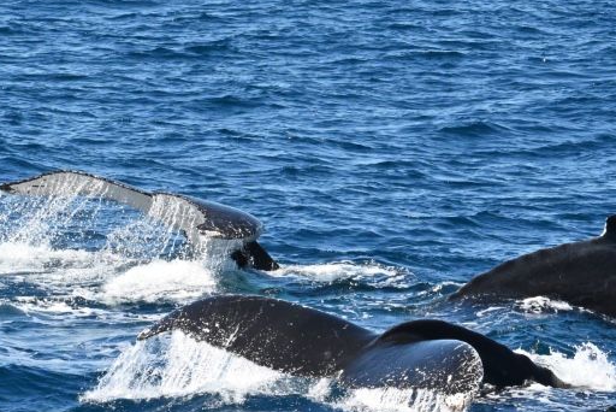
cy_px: 275
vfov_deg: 4.9
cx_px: 375
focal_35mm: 281
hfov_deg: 7.3
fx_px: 4811
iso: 3200
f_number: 16
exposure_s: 1/1600
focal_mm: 180
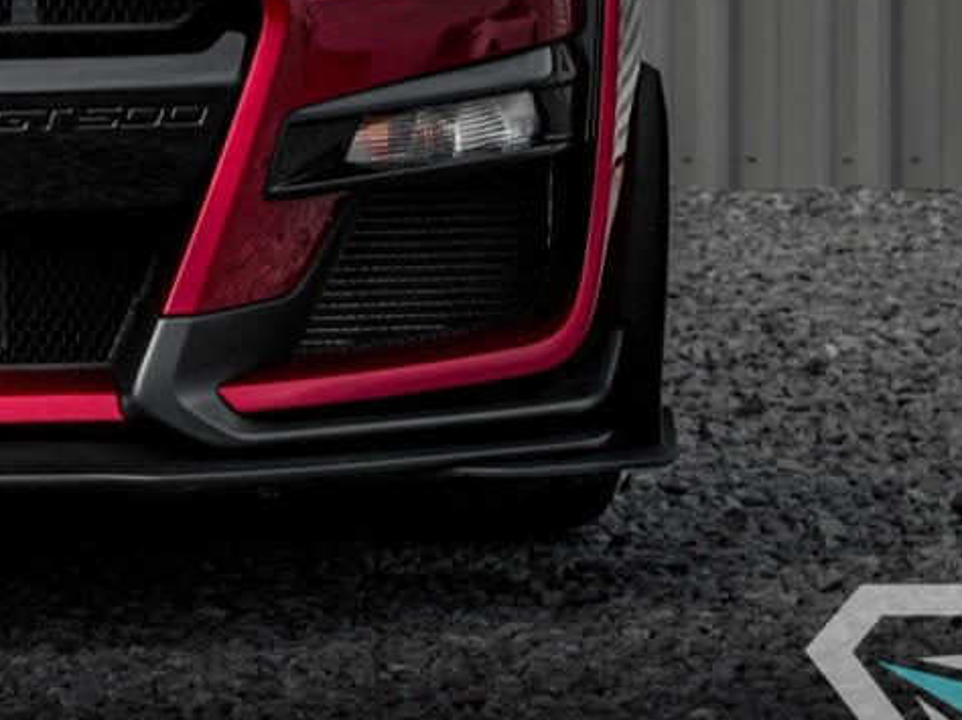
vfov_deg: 6.9
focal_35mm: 213
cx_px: -302
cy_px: -70
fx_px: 5916
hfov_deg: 9.1
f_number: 5.6
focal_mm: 50
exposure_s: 1/1250
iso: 125
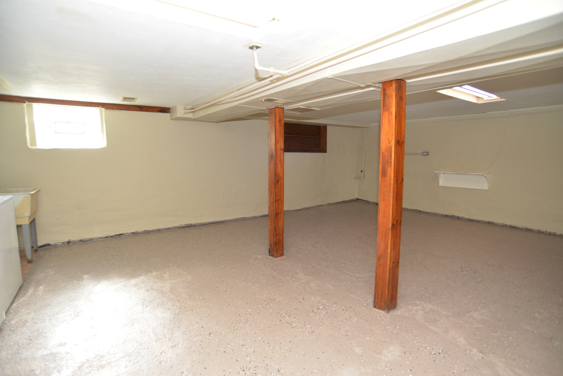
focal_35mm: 18
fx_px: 282
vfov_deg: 67.4
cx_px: 282
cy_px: 188
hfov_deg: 90.0
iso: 400
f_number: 4.5
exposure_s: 1/25
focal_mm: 18
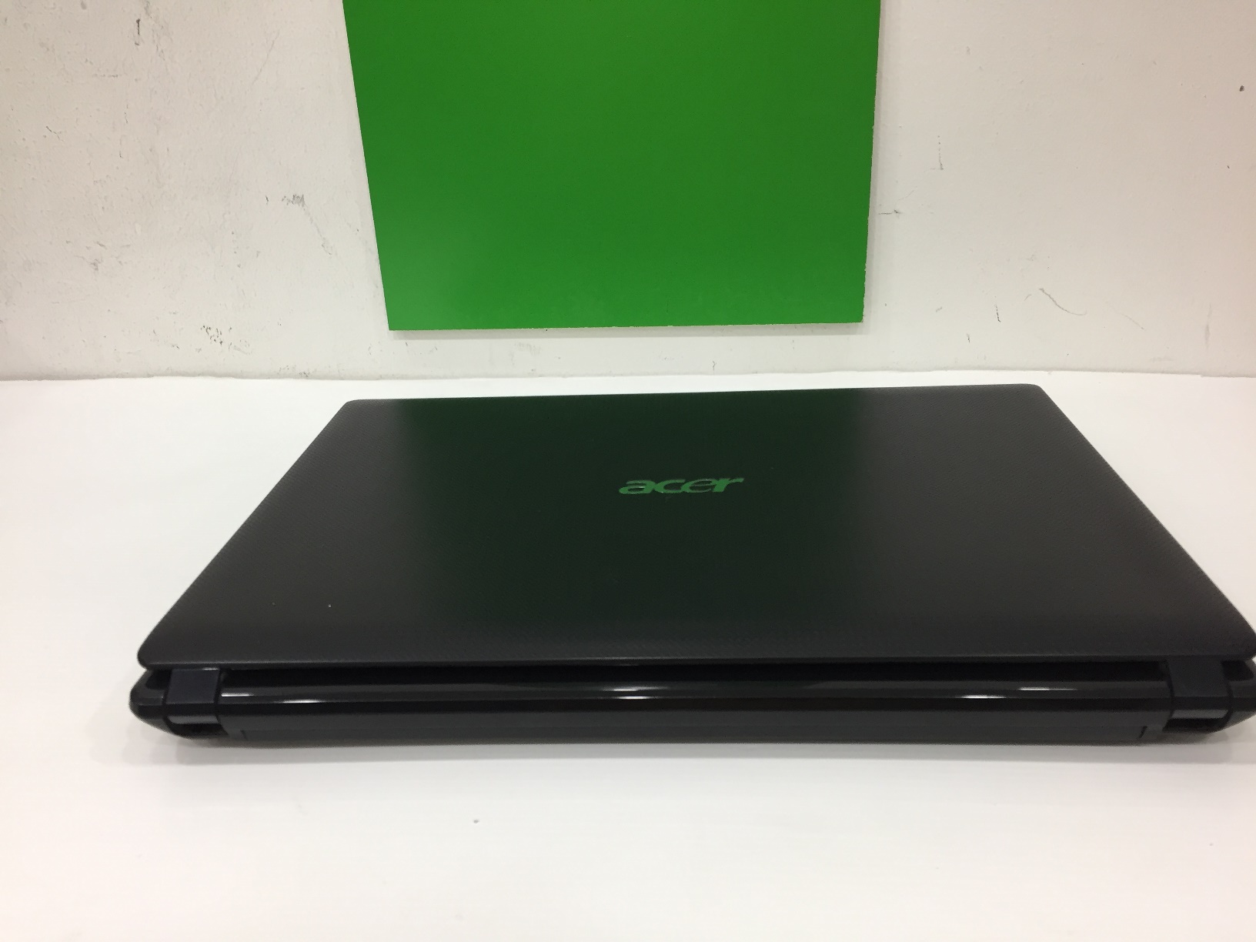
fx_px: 1052
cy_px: 471
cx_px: 628
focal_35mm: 29
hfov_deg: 61.7
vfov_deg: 48.2
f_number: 2.2
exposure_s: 1/33
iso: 80
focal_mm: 4.15
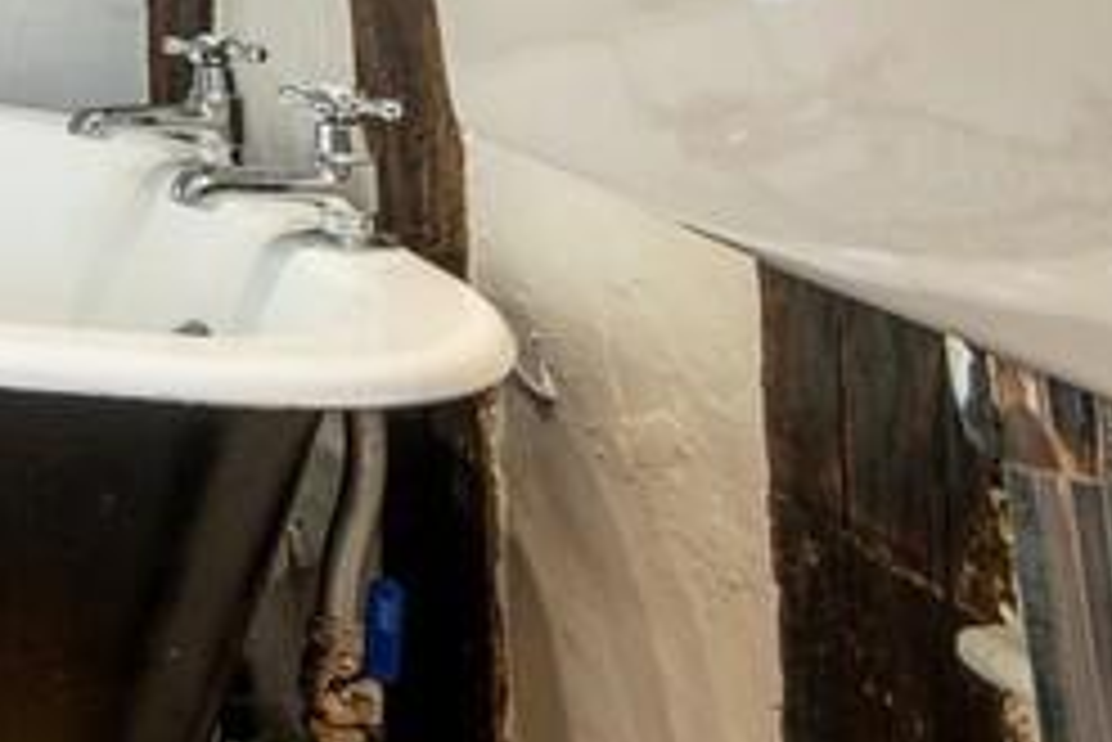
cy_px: -308
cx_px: -1089
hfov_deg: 19.6
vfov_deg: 20.6
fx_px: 1793
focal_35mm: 58
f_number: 7.1
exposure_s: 1/13
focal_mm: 9.1
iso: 160
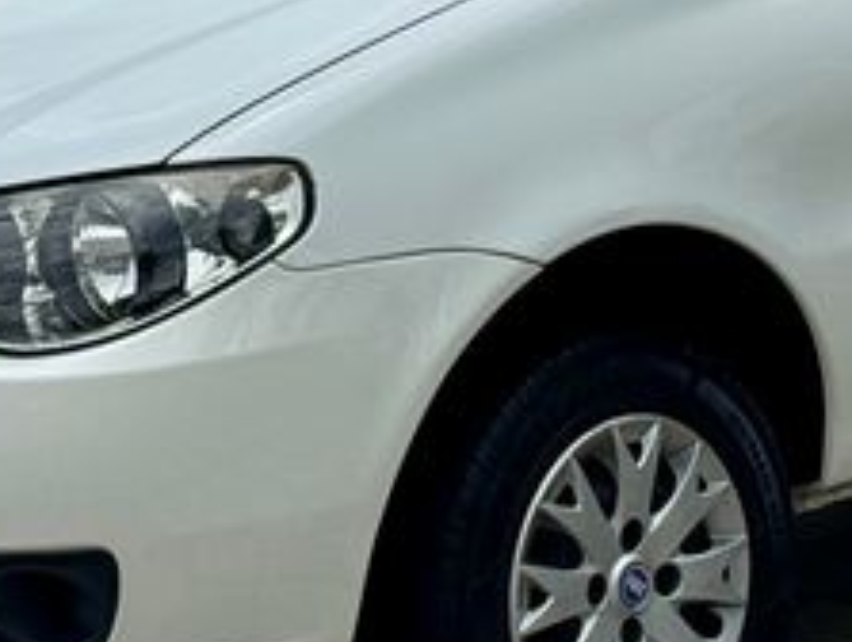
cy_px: -42
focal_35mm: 174
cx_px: 577
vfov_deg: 8.5
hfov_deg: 11.3
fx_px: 4290
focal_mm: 6.76
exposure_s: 1/7937
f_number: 1.78
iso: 64
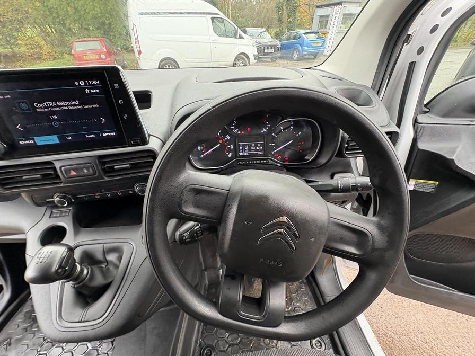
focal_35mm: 14
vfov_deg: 85.7
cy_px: 178
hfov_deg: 102.1
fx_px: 192
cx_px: 238
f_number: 2.2
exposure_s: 1/60
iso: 160
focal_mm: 2.22
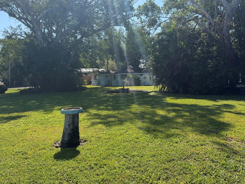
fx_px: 184
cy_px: 86
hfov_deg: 67.3
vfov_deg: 53.0
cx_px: 119
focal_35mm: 26
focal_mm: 6.76
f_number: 1.78
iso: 100
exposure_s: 1/3425
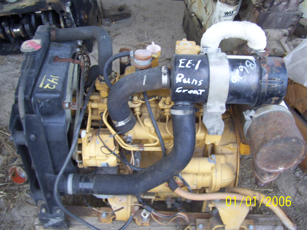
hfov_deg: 51.4
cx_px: 154
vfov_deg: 39.7
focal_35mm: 36
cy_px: 115
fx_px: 319
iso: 80
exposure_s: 1/80
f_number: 2.7
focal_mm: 6
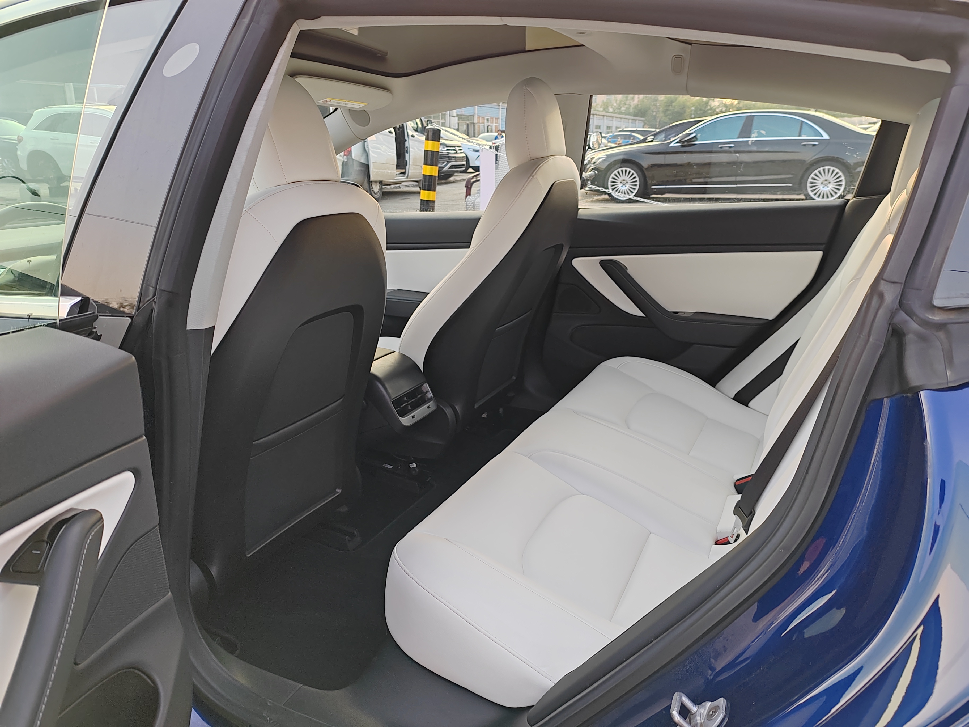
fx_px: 756
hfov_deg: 65.3
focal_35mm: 27
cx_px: 484
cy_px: 364
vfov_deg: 51.4
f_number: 1.8
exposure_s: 1/100
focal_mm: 6.14
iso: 80
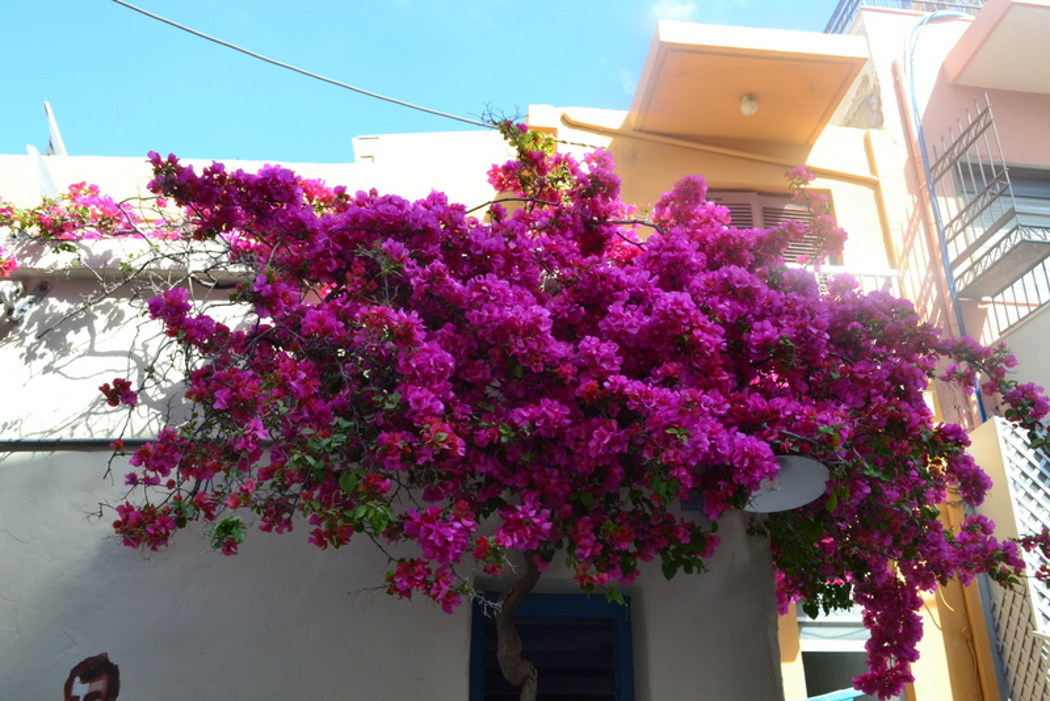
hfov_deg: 57.2
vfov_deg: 40.0
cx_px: 525
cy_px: 350
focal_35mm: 33
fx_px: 963
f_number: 9
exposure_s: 1/160
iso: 400
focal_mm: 22
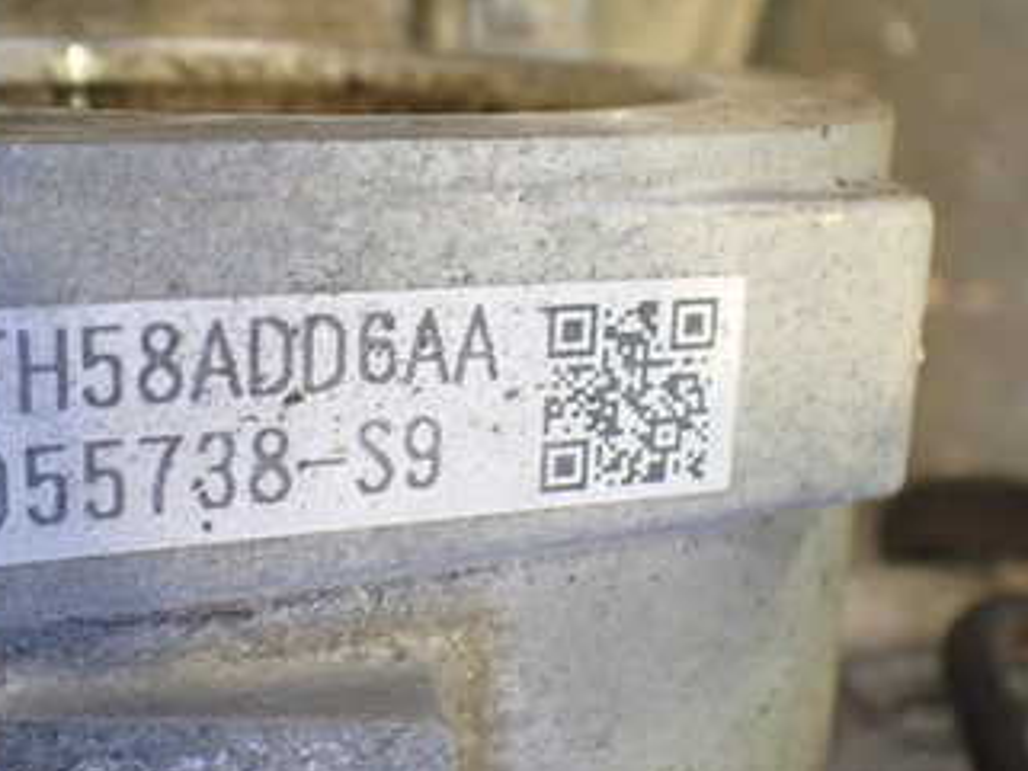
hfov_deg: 34.3
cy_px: 409
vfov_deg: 26.1
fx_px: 1664
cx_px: 455
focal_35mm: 56
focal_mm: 5.4
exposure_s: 1/60
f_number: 2.3
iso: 800
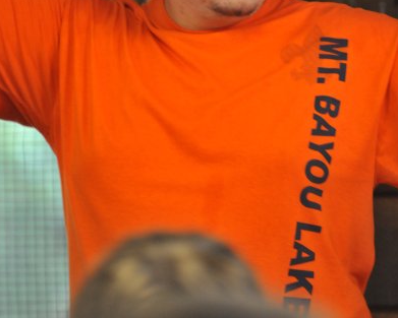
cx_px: 199
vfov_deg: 3.6
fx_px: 5090
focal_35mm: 432
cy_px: 39
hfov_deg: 4.5
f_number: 2.8
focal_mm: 200
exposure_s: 1/50
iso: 1600
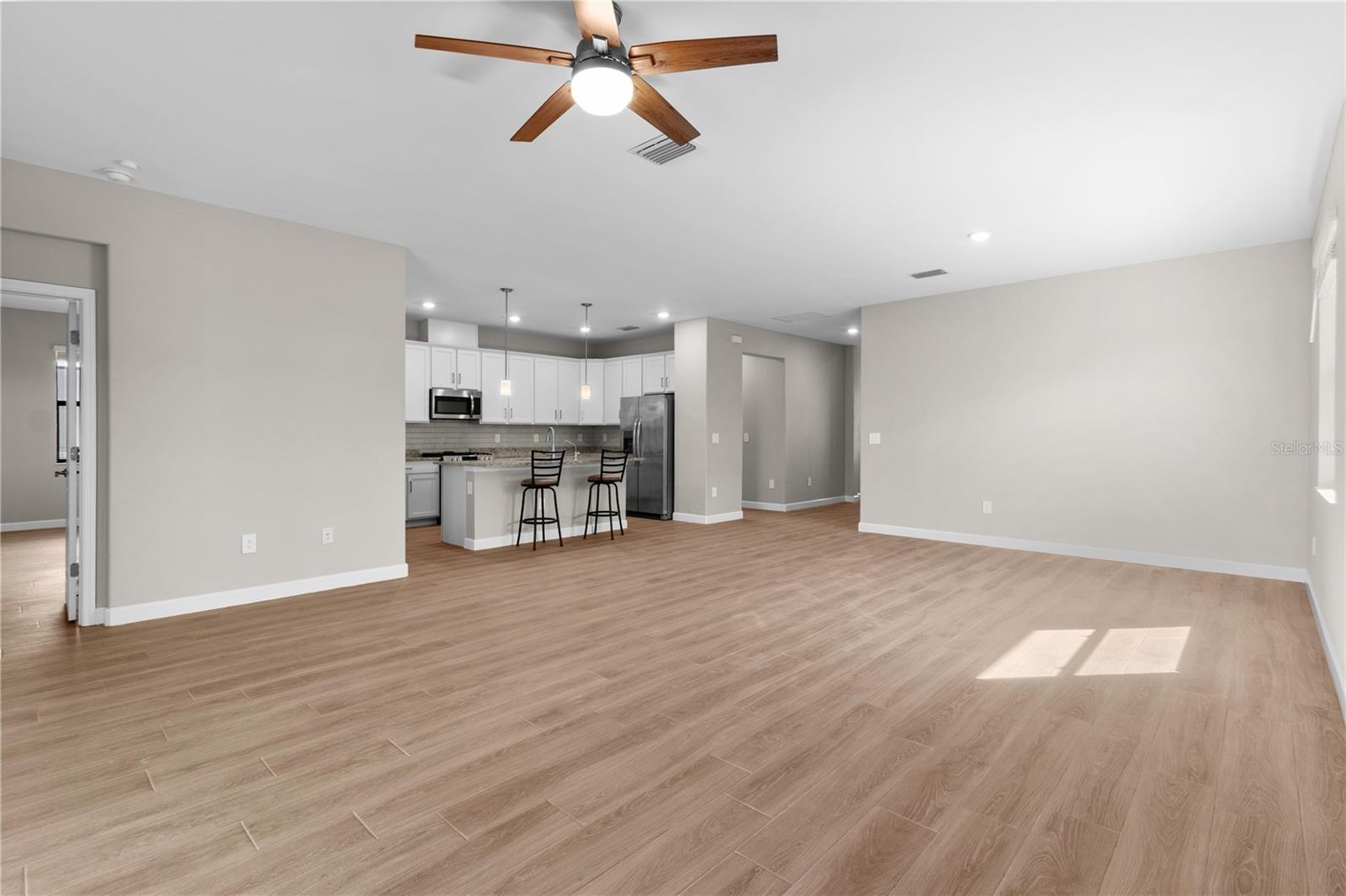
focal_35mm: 15
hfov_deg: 100.4
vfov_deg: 77.3
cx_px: 673
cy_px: 448
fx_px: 561
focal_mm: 10
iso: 100
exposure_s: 1/2.5
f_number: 7.1
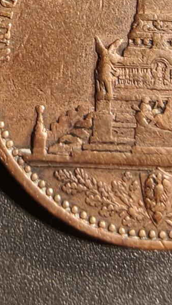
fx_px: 616
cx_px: 140
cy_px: 114
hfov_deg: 15.8
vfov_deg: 27.8
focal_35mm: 76
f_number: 2
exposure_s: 1/53.6
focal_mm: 2.32
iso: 250
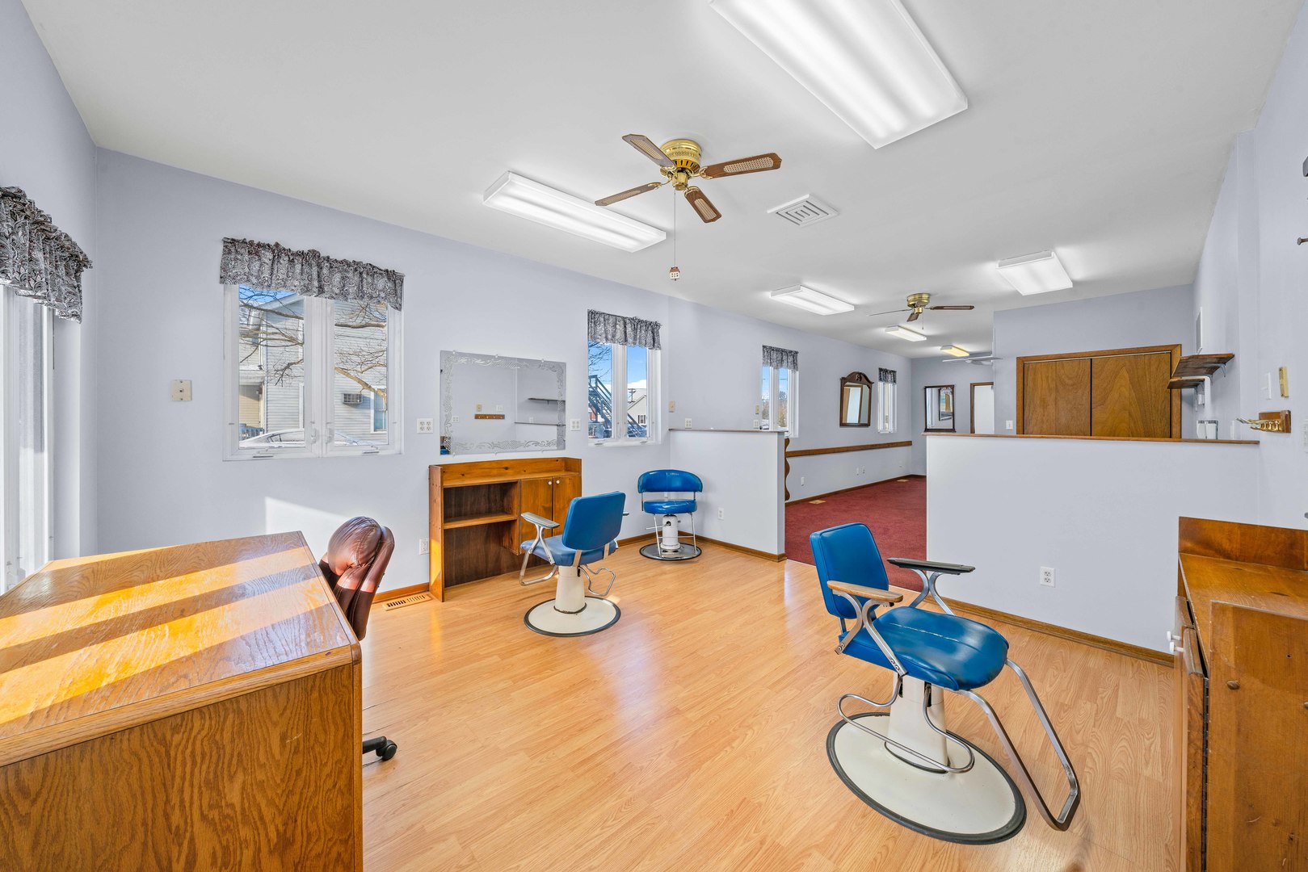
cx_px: 654
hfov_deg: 112.6
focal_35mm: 12
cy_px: 436
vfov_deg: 90.0
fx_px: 436
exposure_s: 1/1.25
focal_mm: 12
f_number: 11
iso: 250
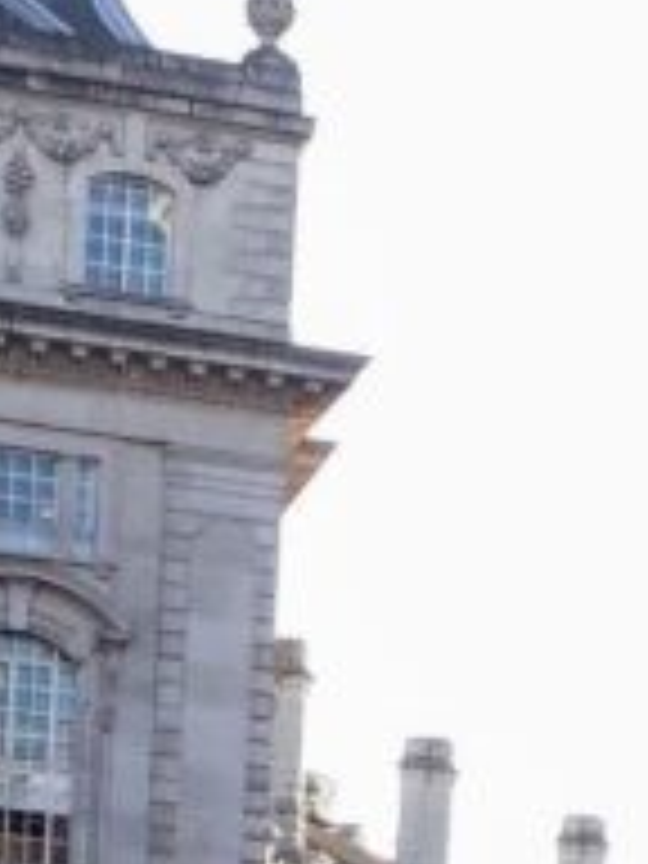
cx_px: 562
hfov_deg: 10.3
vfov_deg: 12.4
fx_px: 3594
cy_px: 1598
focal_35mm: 144
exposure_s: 1/257
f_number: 1.9
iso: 40
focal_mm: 3.6
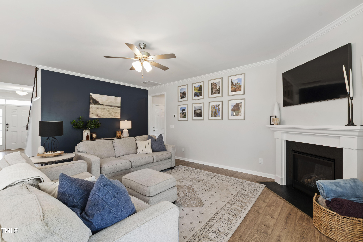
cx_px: 182
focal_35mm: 15
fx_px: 151
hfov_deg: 100.4
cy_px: 121
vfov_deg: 77.3
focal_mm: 10
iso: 100
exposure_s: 1/2.5
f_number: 8
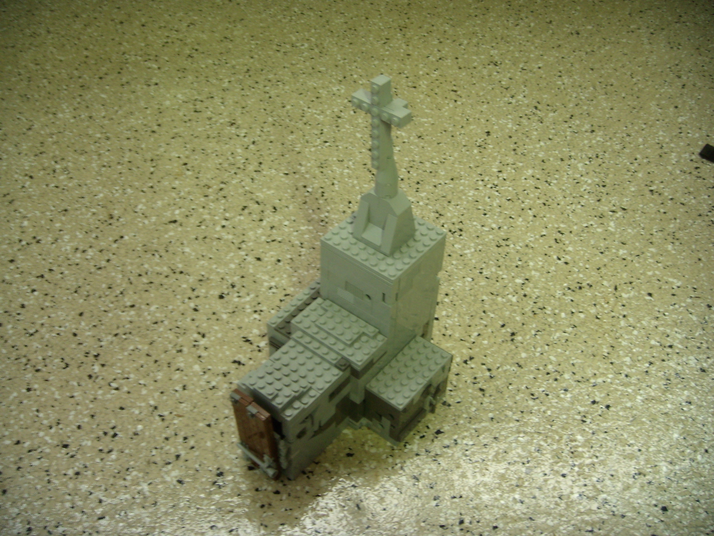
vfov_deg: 37.7
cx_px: 357
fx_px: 784
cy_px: 268
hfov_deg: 49.0
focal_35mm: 38
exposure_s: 1/5.62
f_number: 3.5
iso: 100
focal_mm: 6.4
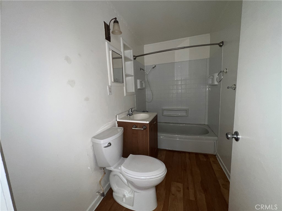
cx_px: 141
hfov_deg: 106.2
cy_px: 106
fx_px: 106
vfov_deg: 89.9
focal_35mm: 13
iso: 125
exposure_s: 1/60
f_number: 1.8
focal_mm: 1.57
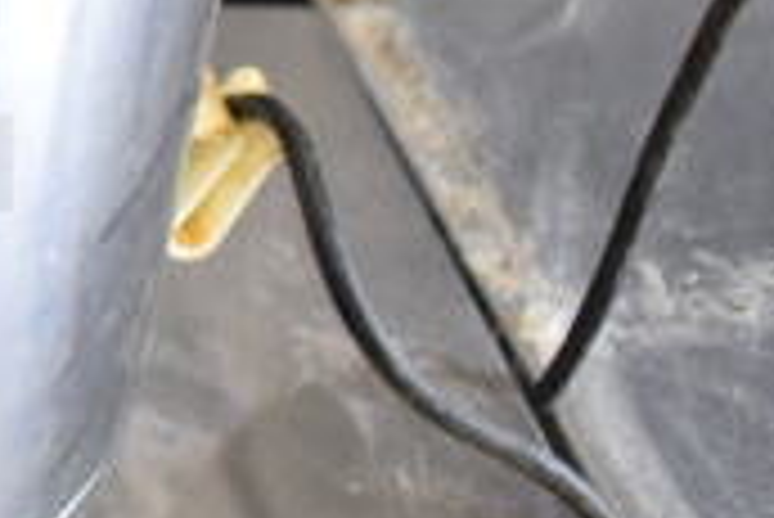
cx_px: -486
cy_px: -27
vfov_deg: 14.0
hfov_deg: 18.1
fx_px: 2066
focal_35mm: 96
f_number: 3.5
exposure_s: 1/125
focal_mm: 18
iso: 900
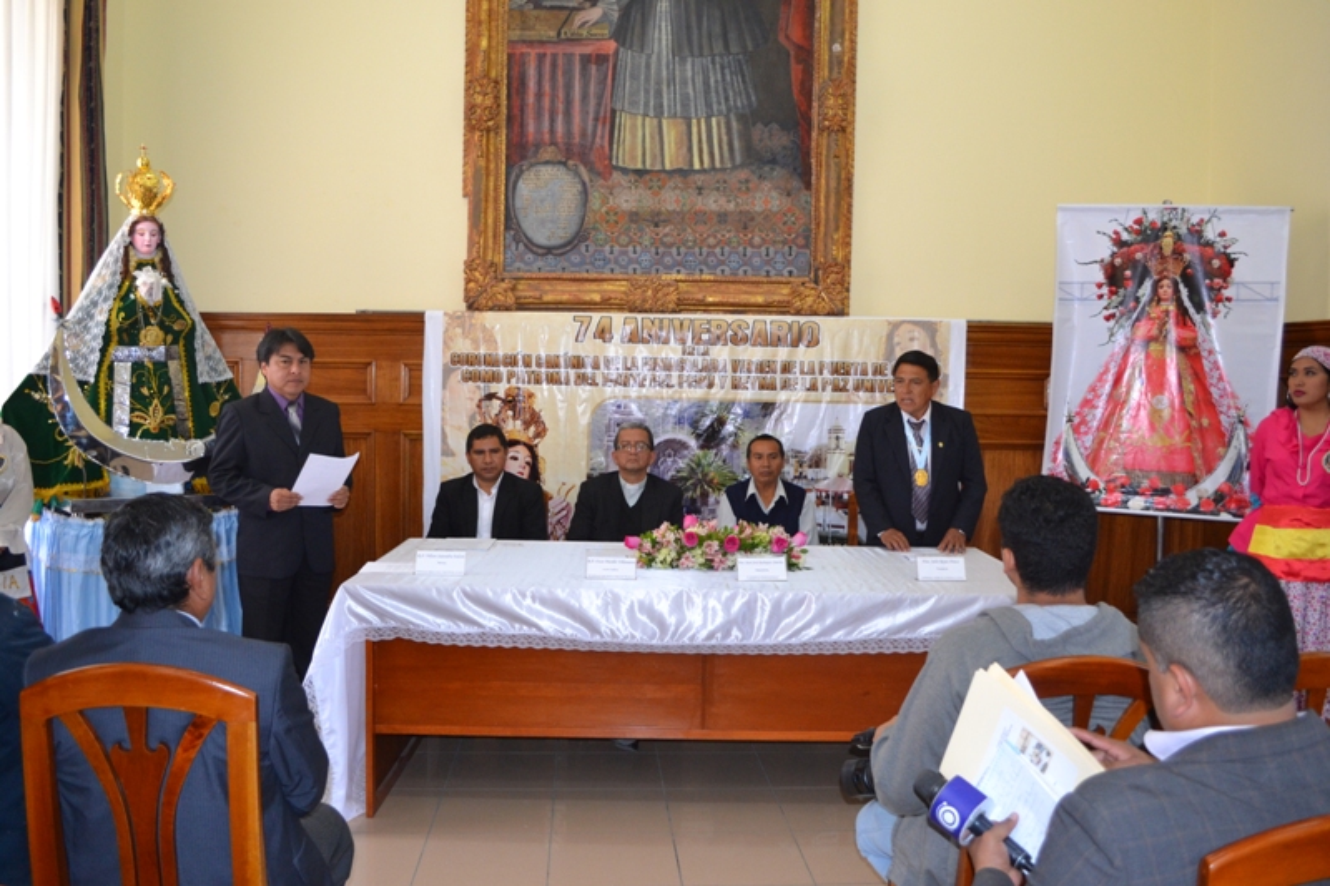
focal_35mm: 30
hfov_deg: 61.9
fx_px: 1108
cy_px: 443
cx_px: 665
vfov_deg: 43.6
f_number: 3.8
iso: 1100
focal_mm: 20
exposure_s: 1/60
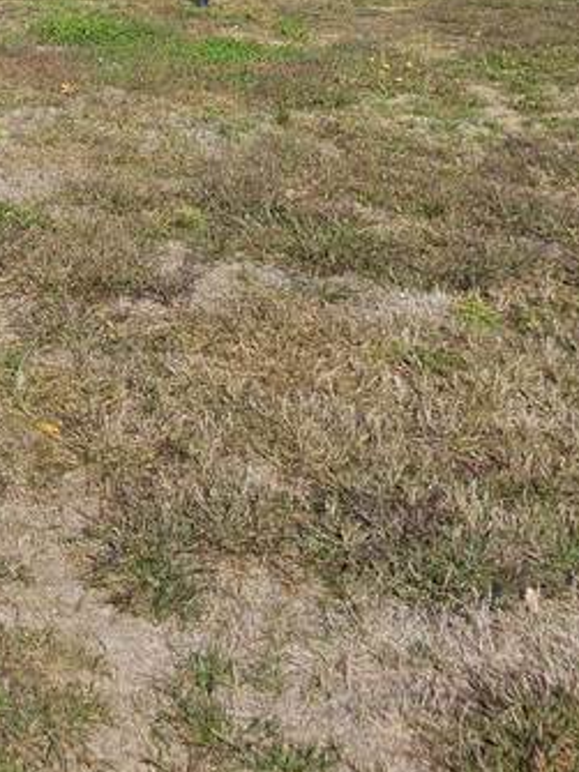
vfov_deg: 25.5
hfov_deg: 20.8
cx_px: -106
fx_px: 1473
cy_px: -214
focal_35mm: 66
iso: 10
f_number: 1.7
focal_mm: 6.3
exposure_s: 1/1311
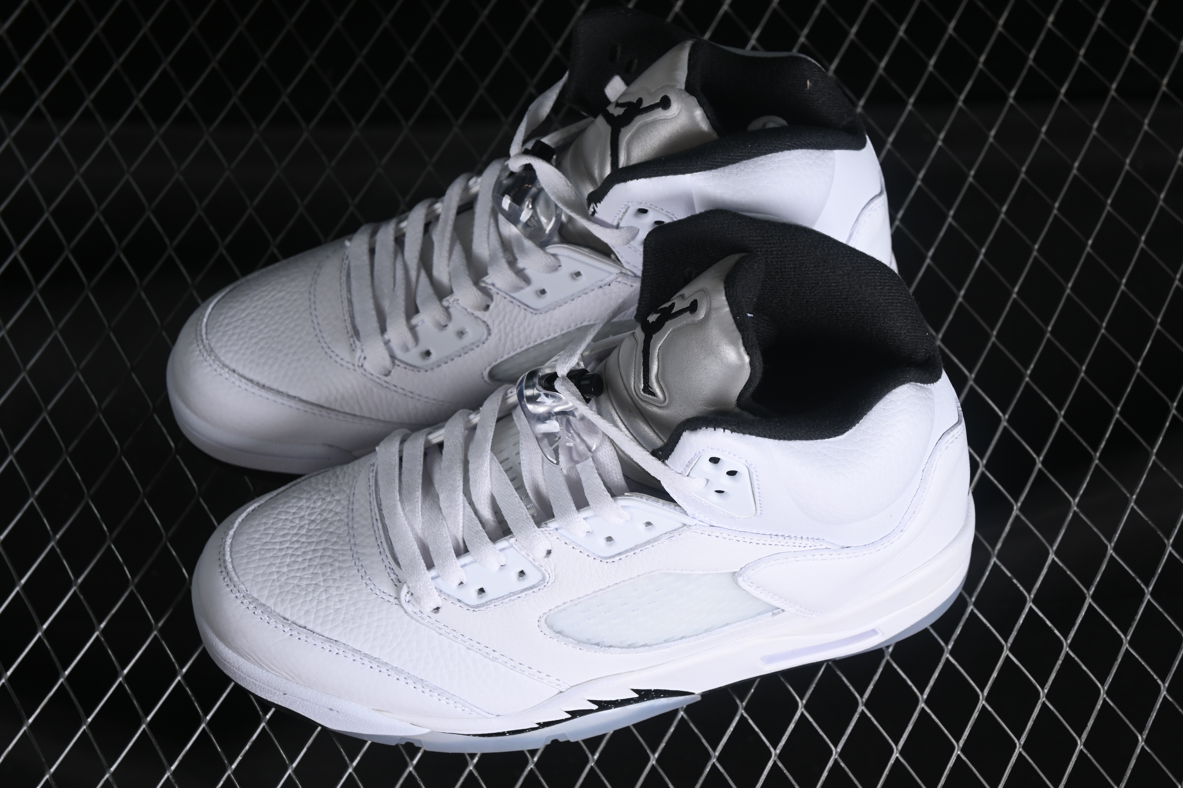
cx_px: 592
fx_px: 2464
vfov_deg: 18.2
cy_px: 394
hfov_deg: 27.0
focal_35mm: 75
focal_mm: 50
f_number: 7.1
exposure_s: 1/100
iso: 160
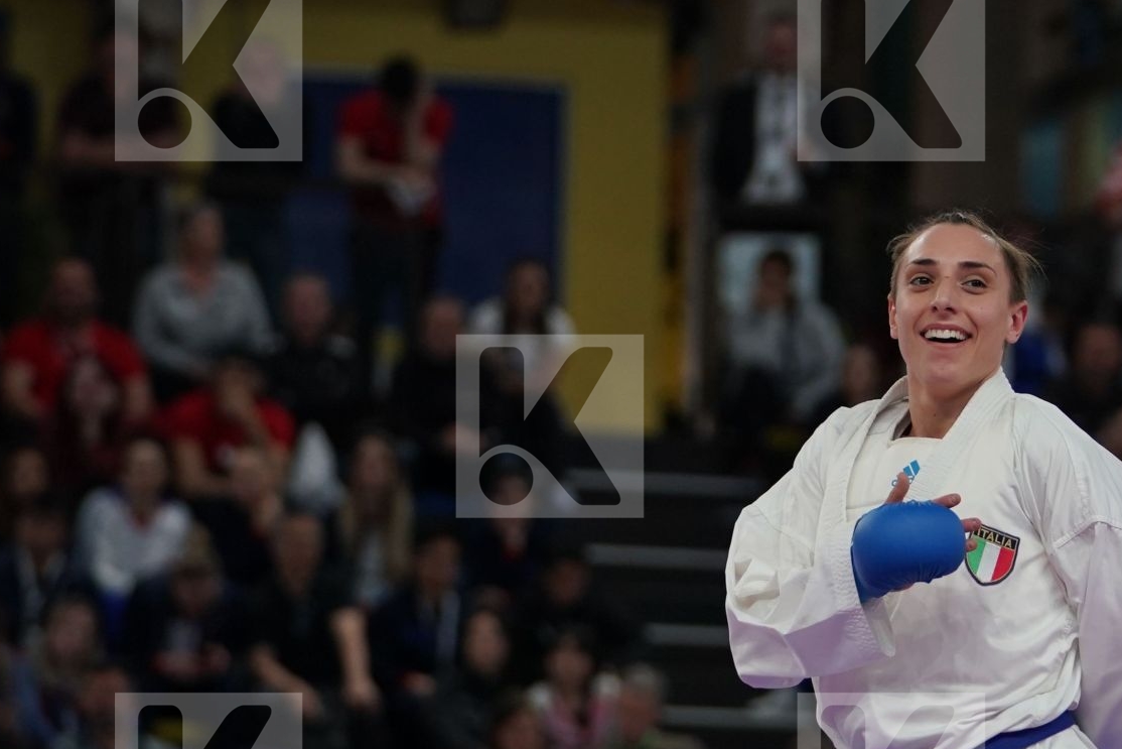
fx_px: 8509
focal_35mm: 273
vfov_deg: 5.0
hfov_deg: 7.5
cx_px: 891
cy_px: 426
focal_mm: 113
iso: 1250
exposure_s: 1/1000
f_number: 2.8
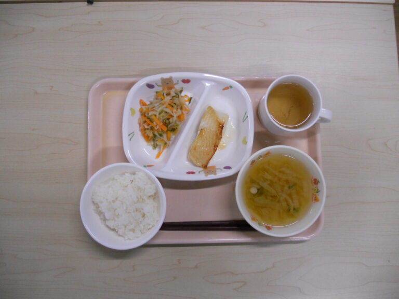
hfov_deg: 65.3
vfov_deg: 51.4
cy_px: 150
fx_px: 311
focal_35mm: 27
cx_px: 200
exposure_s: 1/125
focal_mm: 4.9
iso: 320
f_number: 3.2
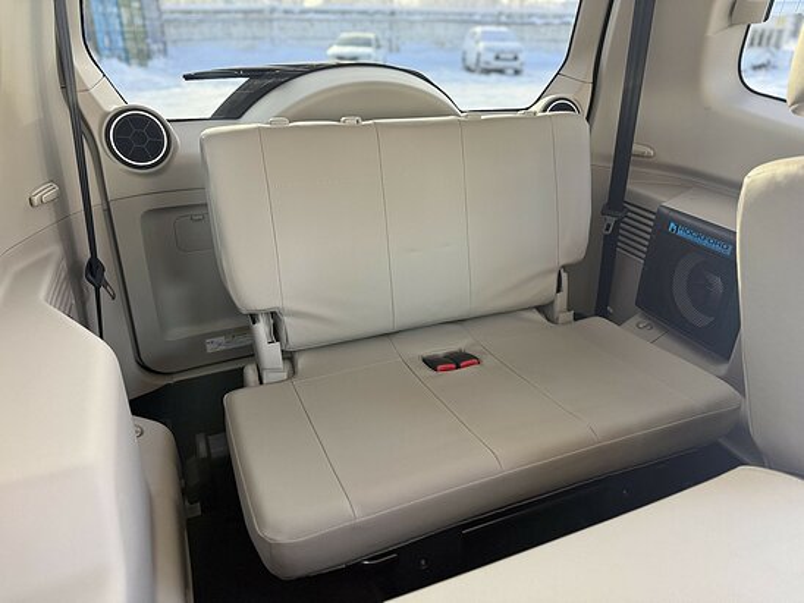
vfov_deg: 56.8
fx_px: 557
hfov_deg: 71.6
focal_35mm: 24
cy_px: 302
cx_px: 402
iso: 200
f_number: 1.78
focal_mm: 6.76
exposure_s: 1/91
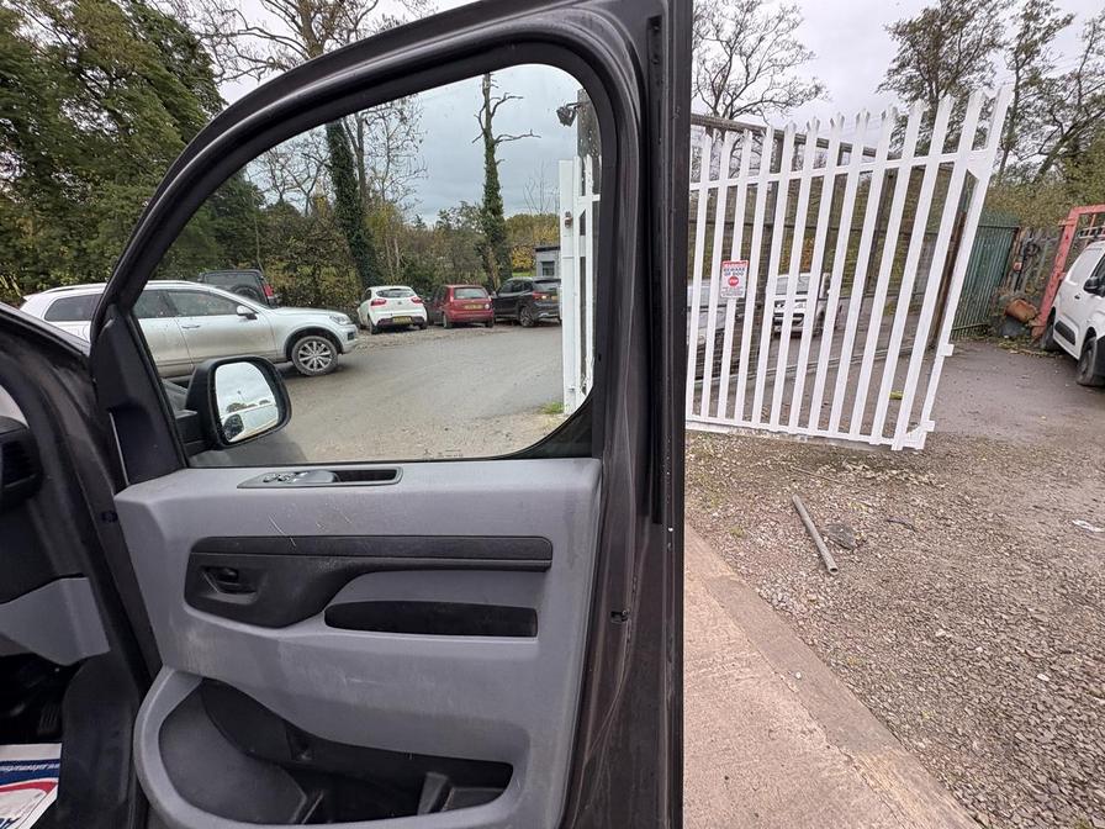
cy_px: 414
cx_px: 552
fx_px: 447
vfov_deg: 85.7
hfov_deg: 102.1
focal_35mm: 14
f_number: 2.2
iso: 40
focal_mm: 2.22
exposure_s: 1/99
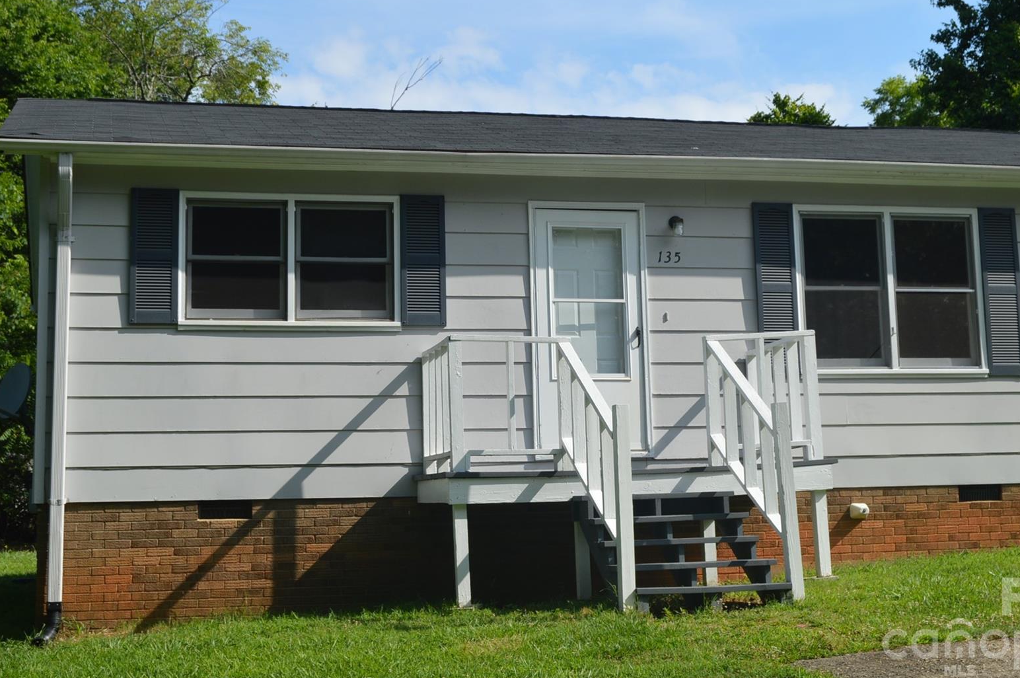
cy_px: 252
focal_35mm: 62
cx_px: 579
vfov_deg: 21.9
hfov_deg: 32.5
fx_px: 1745
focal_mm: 31
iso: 100
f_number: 8
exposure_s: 1/250
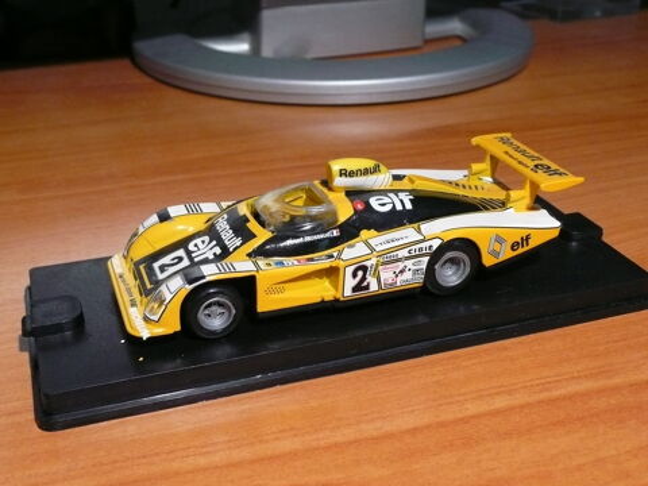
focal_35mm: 48
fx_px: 899
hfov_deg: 39.7
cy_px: 243
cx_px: 324
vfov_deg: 30.3
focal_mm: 7.8
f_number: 4.2
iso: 400
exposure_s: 1/40
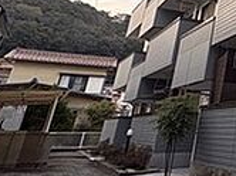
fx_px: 368
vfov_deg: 25.1
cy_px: -16
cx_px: 367
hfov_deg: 25.4
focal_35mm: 54
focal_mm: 2.22
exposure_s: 1/106
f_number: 2.2
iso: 40
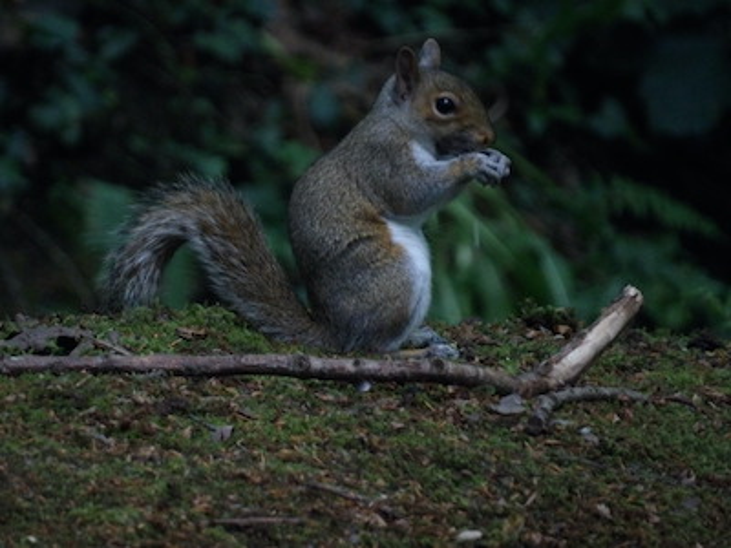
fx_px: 22237
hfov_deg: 1.9
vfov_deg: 1.4
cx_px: 366
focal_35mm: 1053
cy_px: 274
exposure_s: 1/63
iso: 800
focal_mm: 188.8
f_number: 5.7
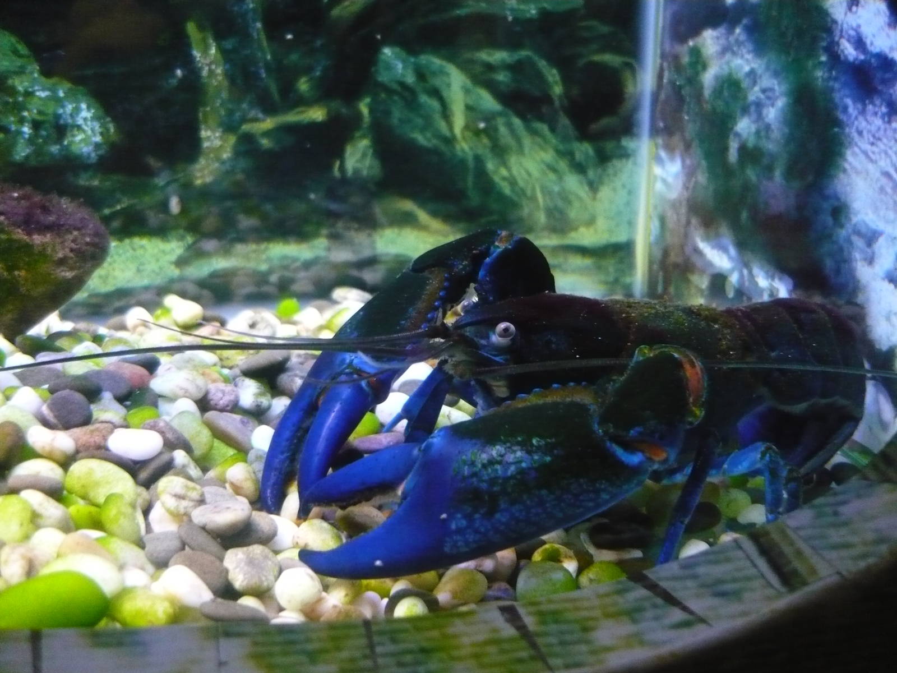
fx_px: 855
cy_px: 336
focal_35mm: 33
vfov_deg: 42.9
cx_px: 448
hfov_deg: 55.4
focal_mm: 5.5
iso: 800
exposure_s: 1/20
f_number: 2.8
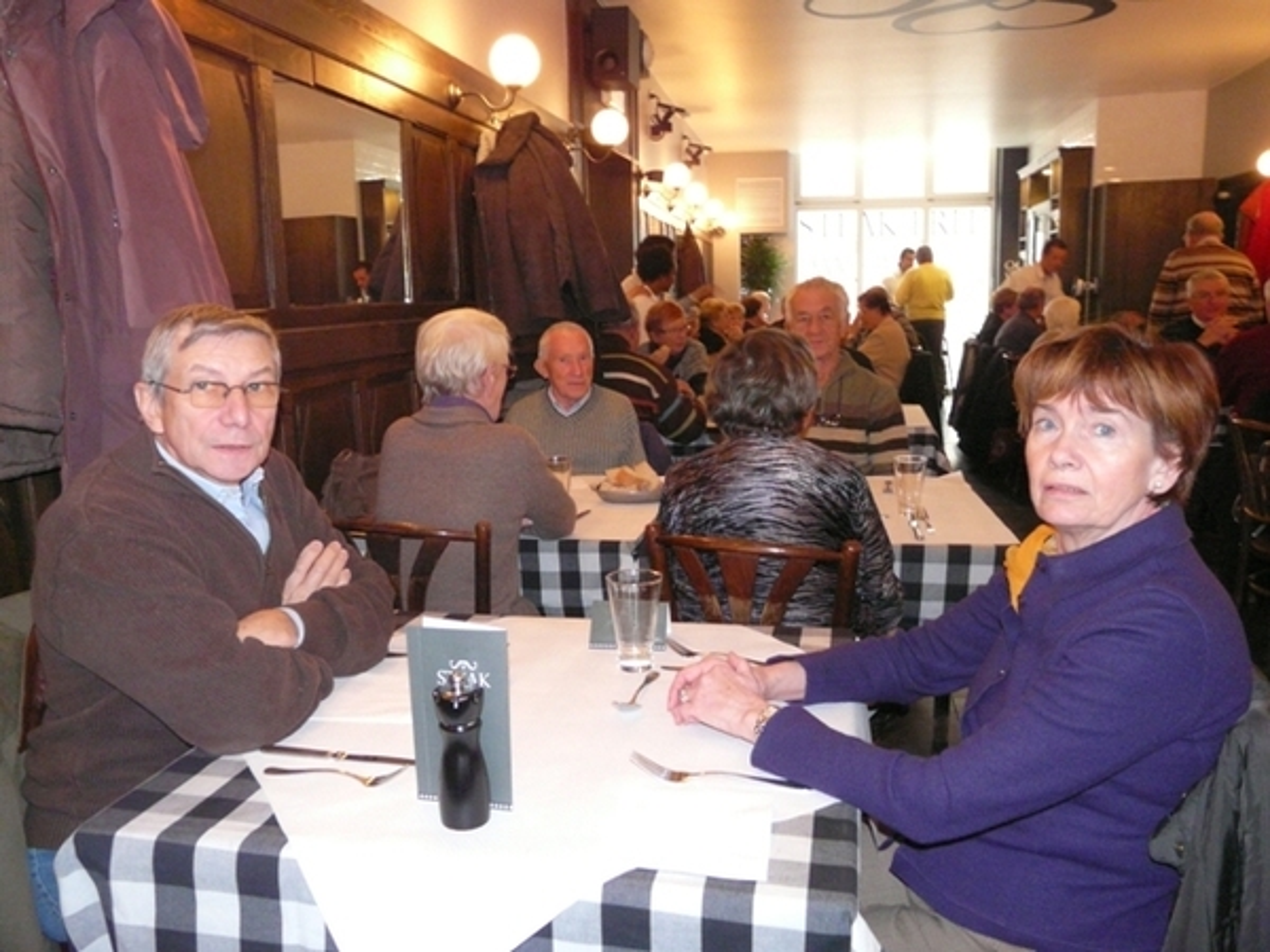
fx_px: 1027
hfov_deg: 63.4
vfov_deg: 49.7
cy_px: 476
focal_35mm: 28
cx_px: 635
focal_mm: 4.6
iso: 400
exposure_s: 1/10
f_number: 2.8
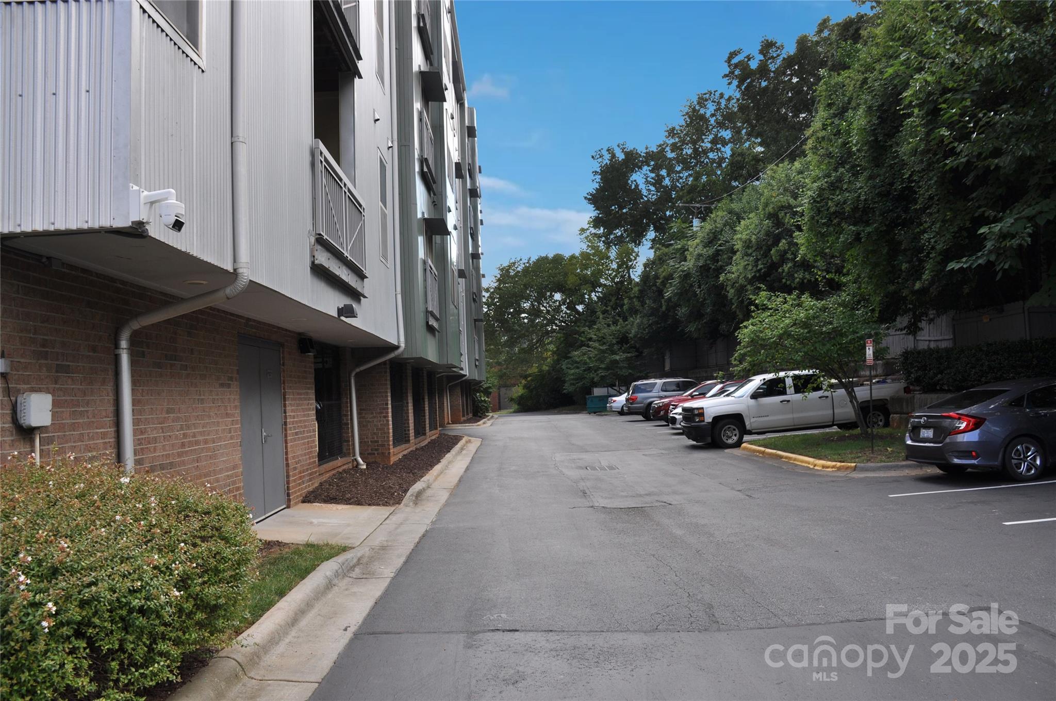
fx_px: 791
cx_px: 528
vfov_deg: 47.8
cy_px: 350
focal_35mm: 27
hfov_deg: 67.4
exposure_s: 1/200
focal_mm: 18
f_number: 7.1
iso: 200
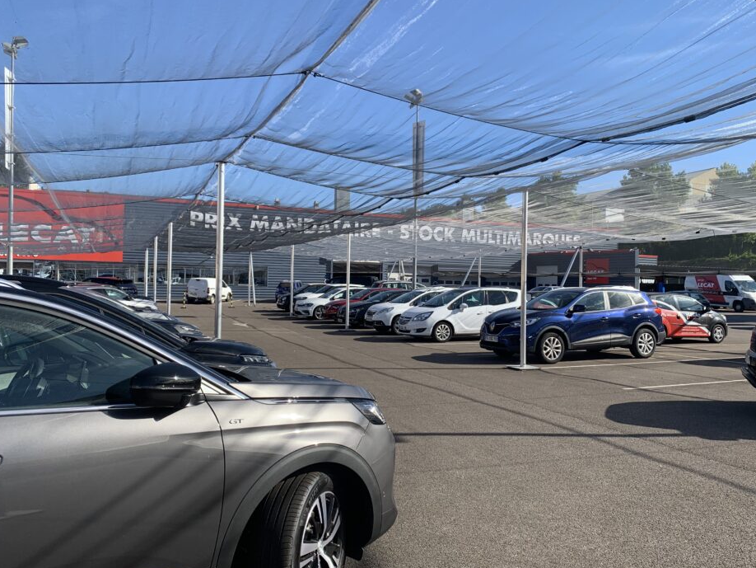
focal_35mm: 29
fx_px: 634
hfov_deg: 61.6
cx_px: 399
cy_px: 287
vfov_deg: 48.2
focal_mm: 4.25
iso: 25
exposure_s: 1/1350
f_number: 1.8
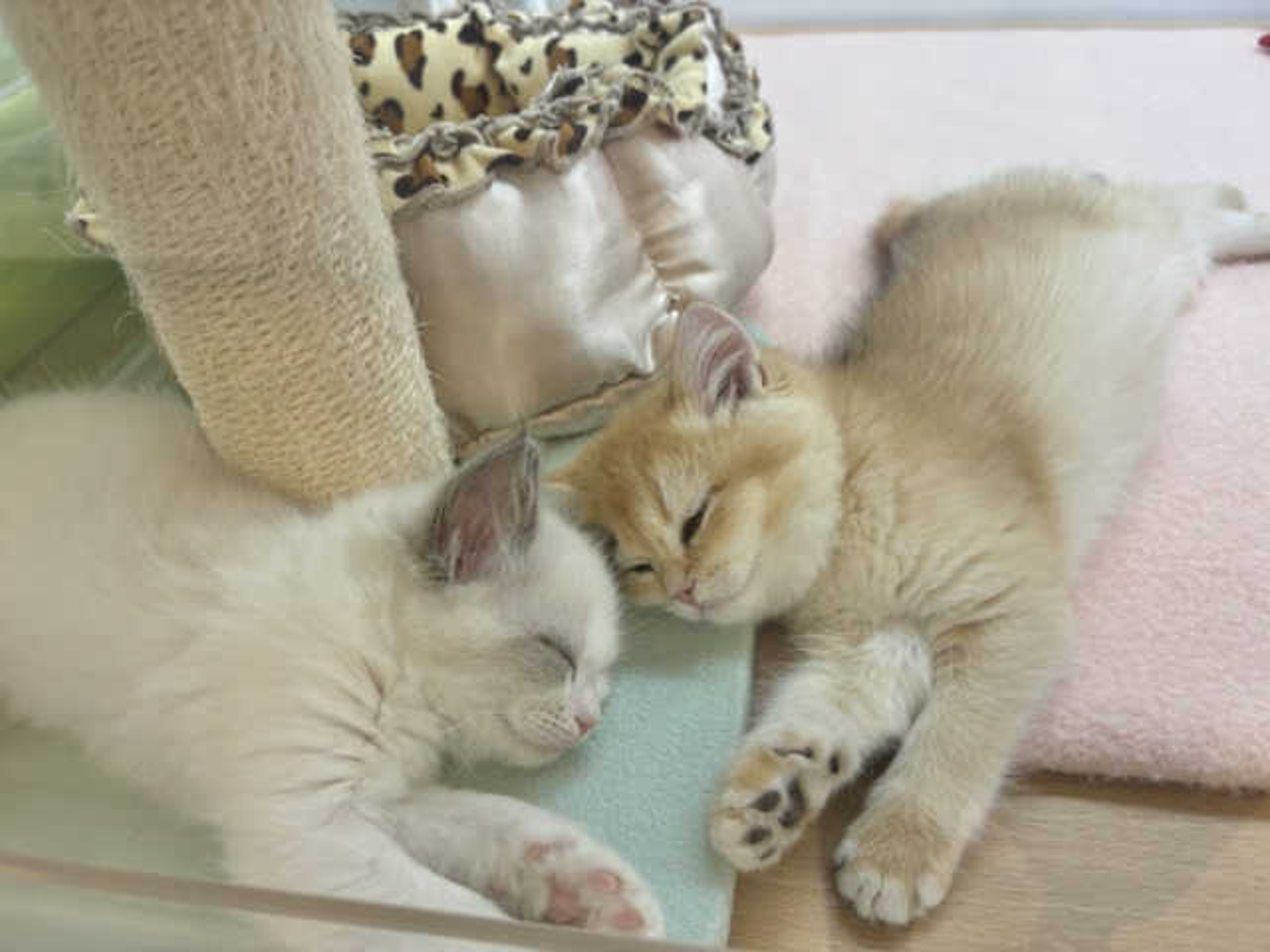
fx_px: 954
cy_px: 476
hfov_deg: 67.3
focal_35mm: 26
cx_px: 635
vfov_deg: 53.1
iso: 80
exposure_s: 1/100
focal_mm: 5.96
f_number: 1.6
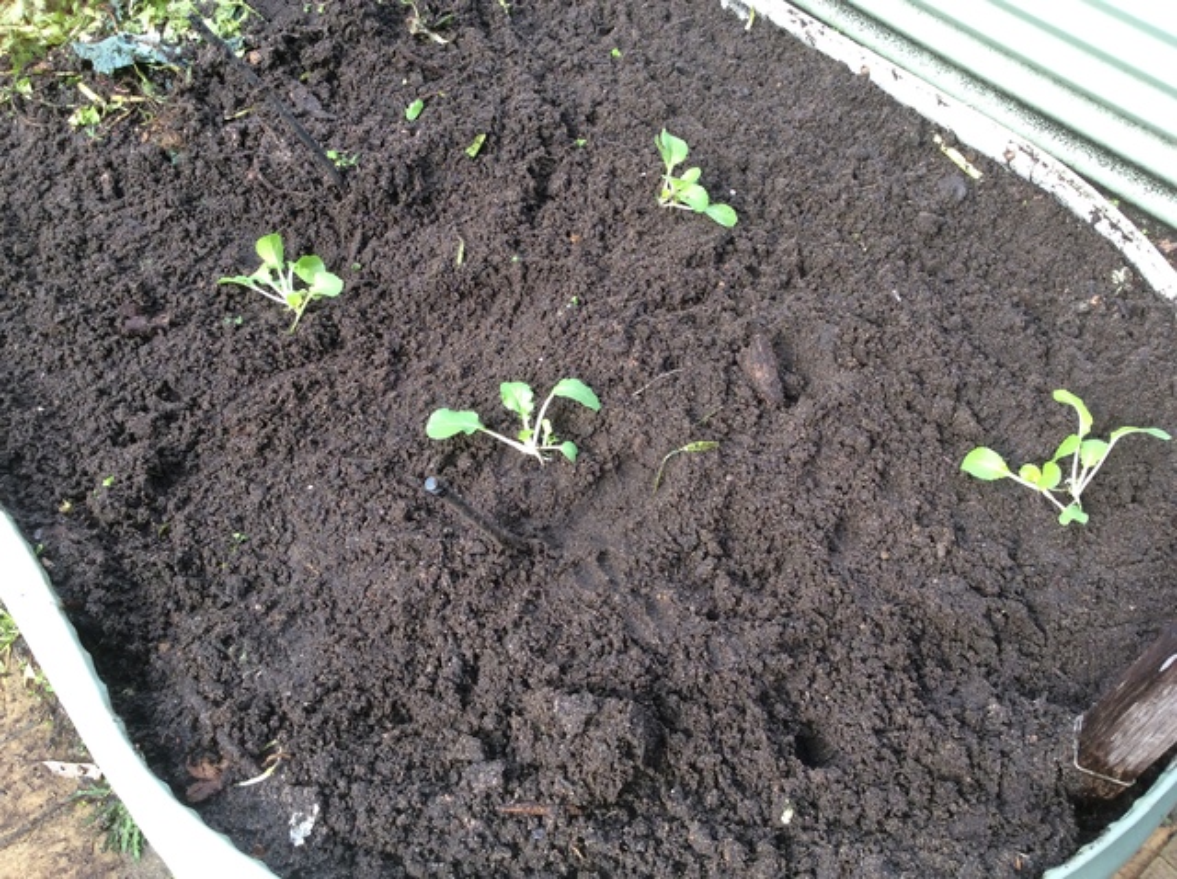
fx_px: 1086
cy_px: 440
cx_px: 588
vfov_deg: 44.1
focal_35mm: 32
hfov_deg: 56.9
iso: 32
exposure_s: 1/131
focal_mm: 3.3
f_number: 2.4
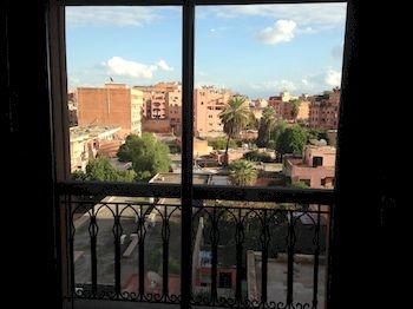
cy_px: 154
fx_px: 393
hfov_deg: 55.4
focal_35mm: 33
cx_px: 206
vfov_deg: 42.9
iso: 50
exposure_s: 1/645
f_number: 2.4
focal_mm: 4.12
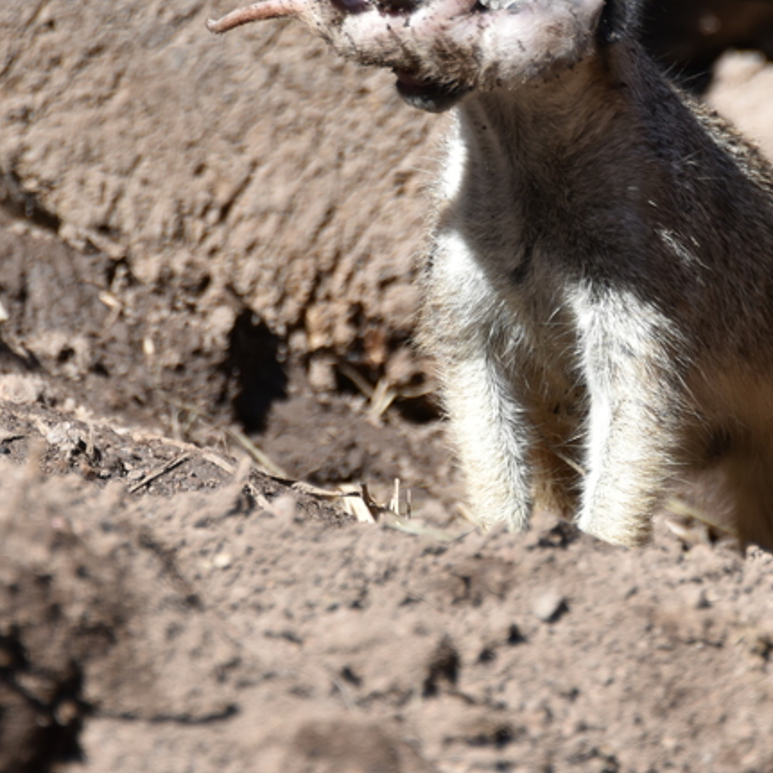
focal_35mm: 757
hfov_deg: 2.3
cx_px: 536
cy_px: 242
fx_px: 19125
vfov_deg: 2.3
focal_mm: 300
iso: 250
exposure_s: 1/640
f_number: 5.6
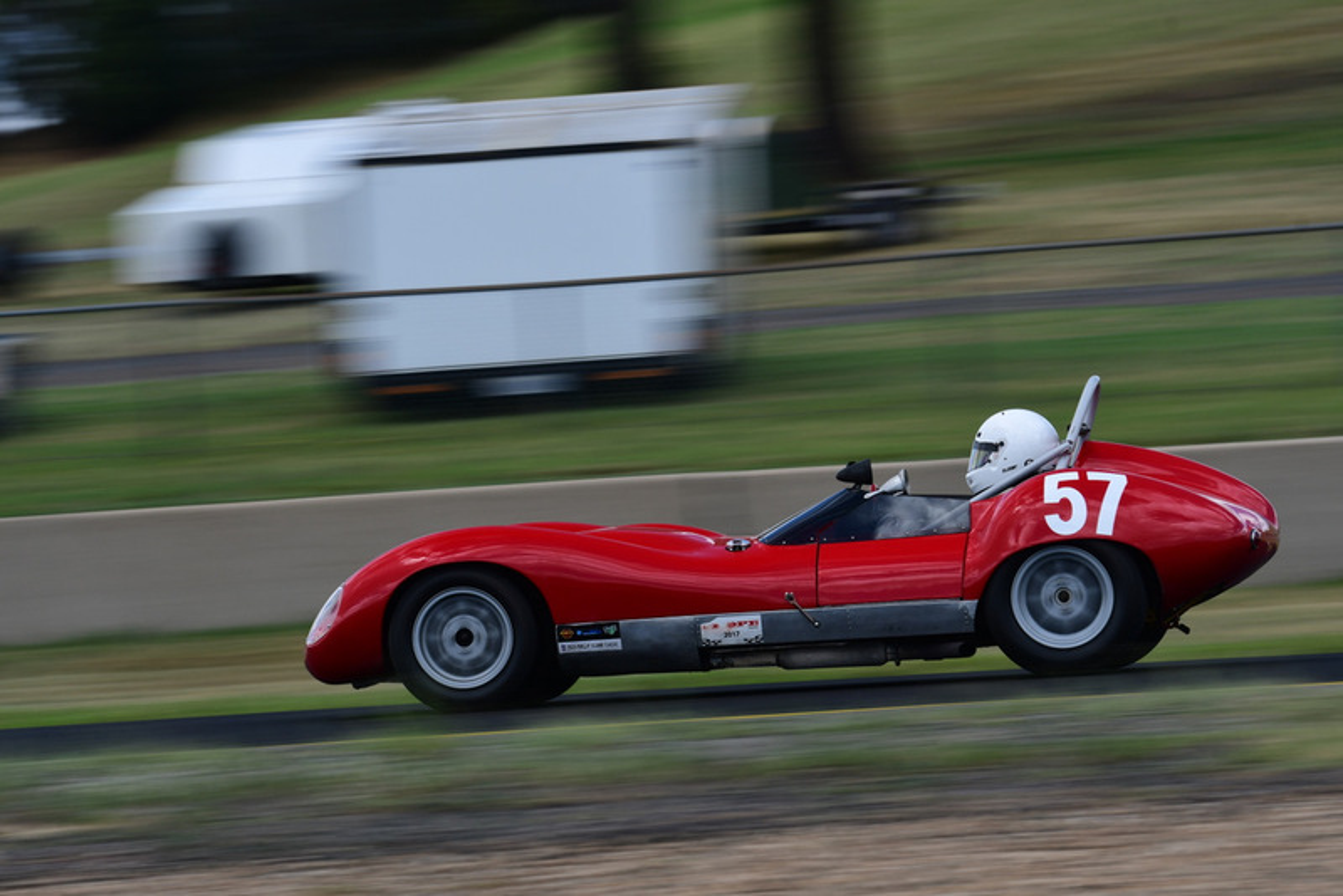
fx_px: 8956
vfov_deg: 5.7
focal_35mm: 240
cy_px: 448
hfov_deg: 8.6
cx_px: 672
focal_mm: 160
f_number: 13
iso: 200
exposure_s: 1/125
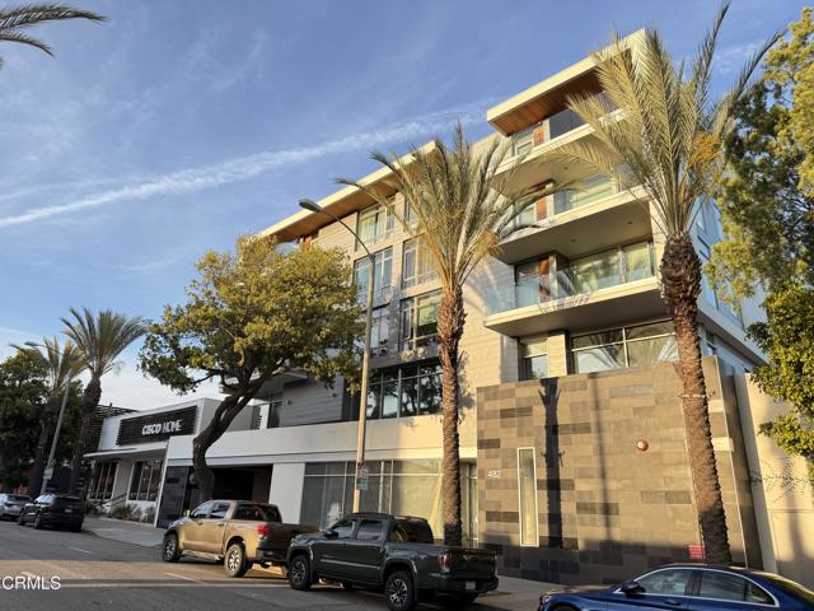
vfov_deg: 56.8
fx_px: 564
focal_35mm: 24
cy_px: 306
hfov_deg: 71.6
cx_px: 407
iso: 100
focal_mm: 6.76
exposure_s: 1/909
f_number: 1.78
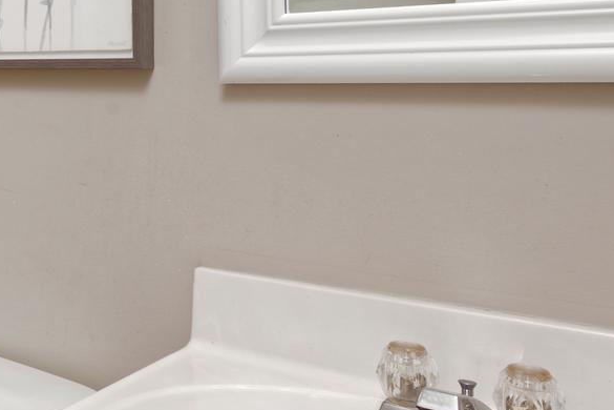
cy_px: 76
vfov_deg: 26.9
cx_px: -97
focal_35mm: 49
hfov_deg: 33.8
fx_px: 836
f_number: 11
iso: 320
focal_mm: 14
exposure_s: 1/6
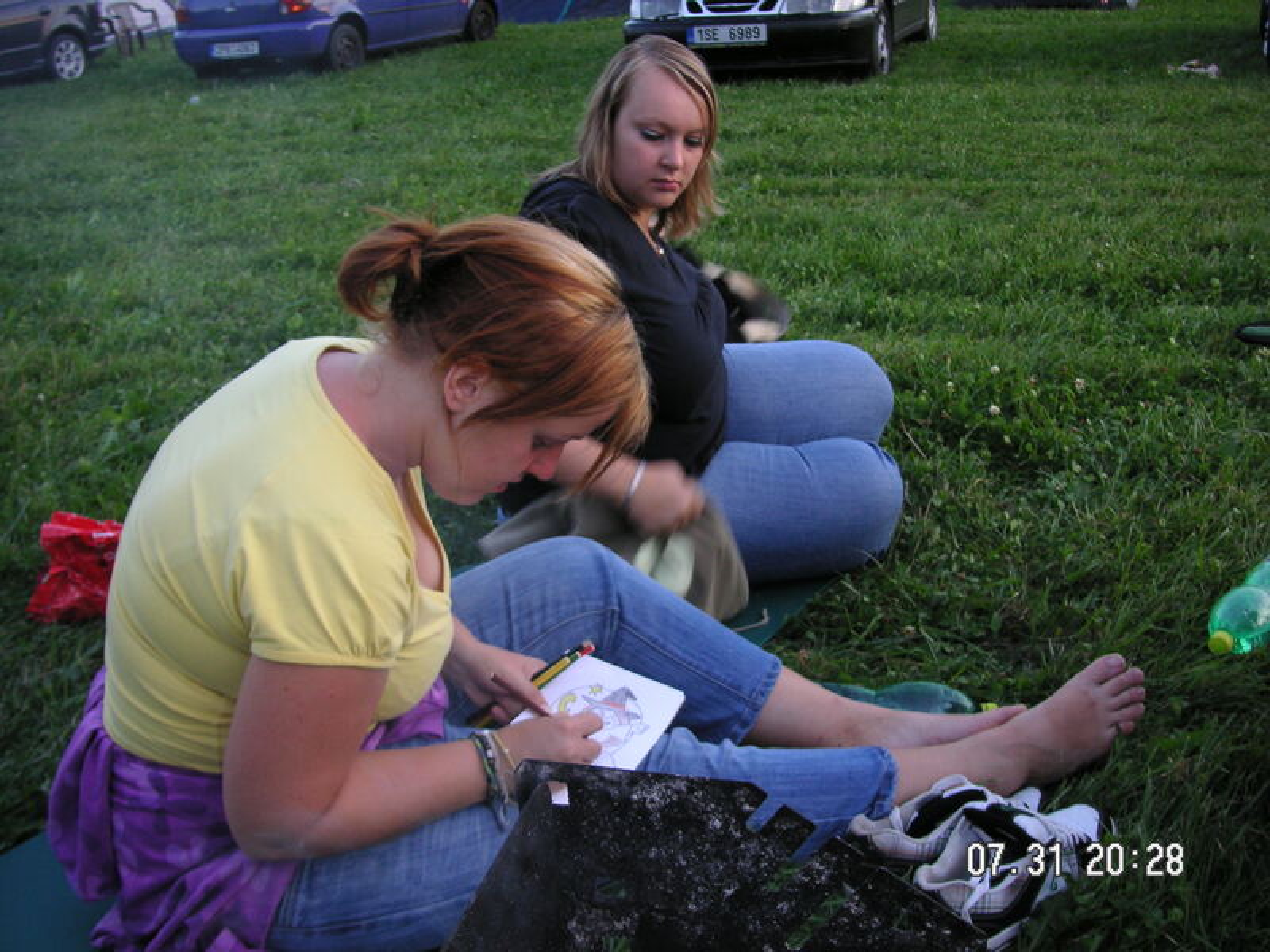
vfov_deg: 38.7
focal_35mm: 37
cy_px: 476
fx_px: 1357
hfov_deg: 50.1
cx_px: 635
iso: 50
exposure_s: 1/45
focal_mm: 6.1
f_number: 2.8
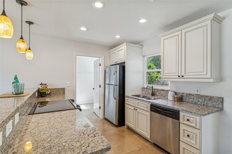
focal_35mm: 17
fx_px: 110
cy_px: 77
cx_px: 116
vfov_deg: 70.4
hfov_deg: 93.3
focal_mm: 11.5
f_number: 7.1
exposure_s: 1/6
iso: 100
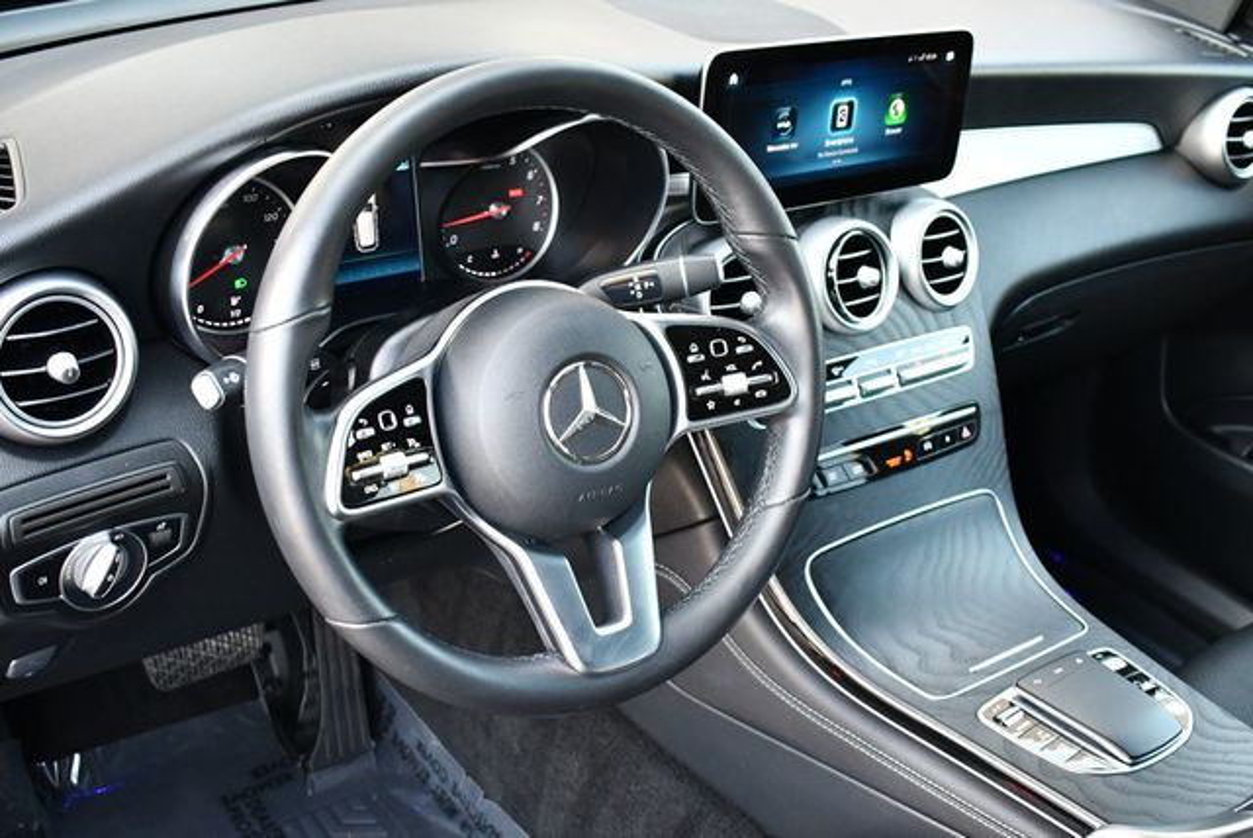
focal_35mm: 44
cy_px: 419
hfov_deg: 44.5
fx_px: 1533
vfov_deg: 30.6
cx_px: 626
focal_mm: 22
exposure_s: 1/125
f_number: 3.8
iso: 1400
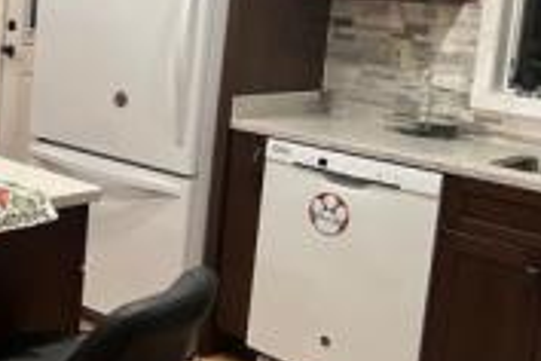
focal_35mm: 61
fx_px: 917
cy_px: 76
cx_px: 34
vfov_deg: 22.0
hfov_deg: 31.1
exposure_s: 1/60
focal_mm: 5.7
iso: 160
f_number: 1.5
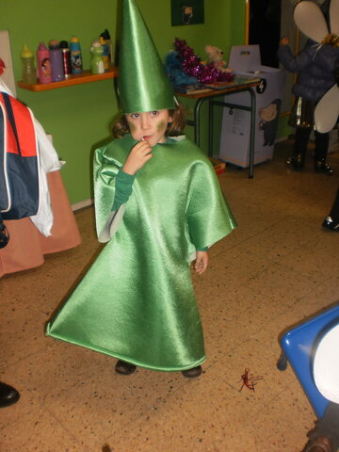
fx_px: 470
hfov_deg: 39.7
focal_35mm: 36
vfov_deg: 51.4
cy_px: 226
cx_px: 170
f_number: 3.1
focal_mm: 6.3
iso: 125
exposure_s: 1/30
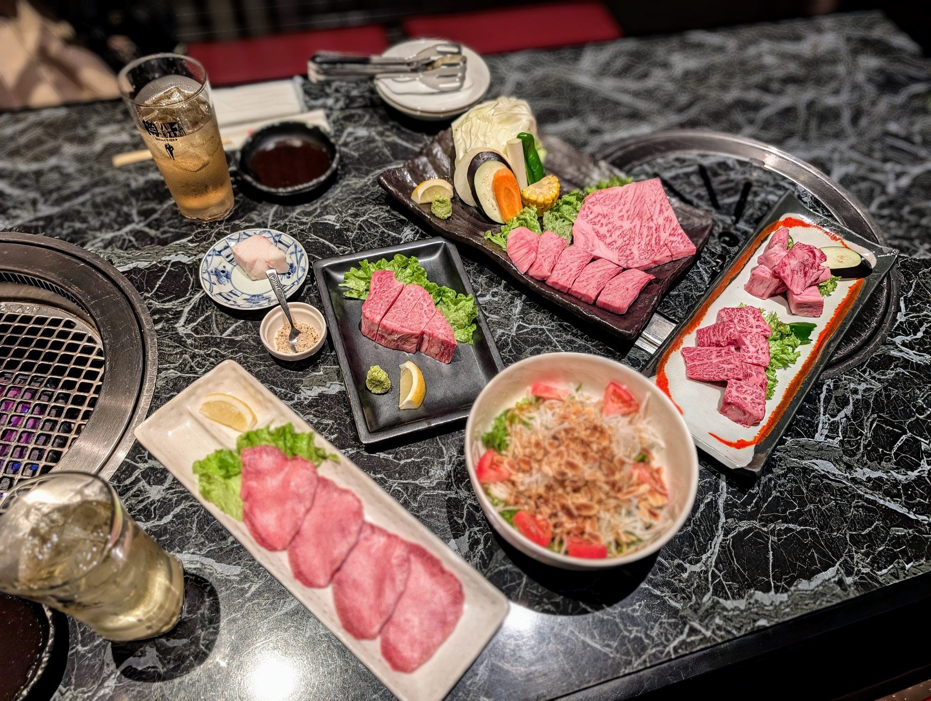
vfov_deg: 56.9
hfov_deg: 71.5
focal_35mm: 24
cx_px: 466
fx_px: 646
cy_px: 350
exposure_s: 1/24
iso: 171
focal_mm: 6.9
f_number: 1.68
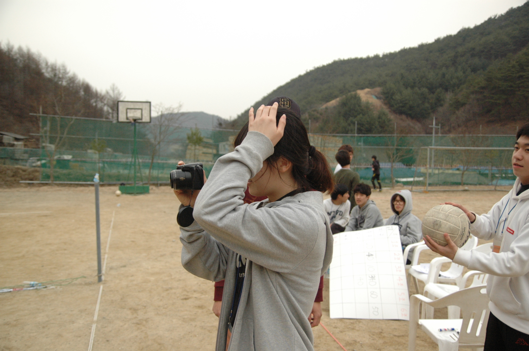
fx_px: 484
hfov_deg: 57.3
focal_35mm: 33
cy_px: 176
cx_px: 264
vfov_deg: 39.9
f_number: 2.8
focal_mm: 22
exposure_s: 1/4000
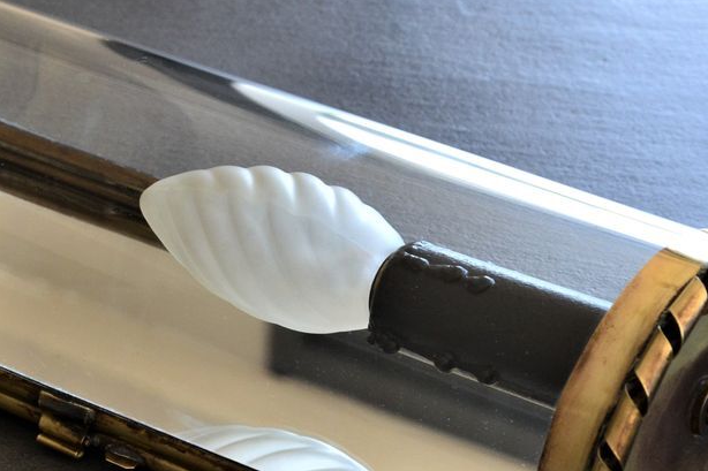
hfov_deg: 13.4
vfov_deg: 9.0
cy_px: 297
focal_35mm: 153
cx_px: 233
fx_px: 3008
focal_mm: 58
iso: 720
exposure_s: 1/125
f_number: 9
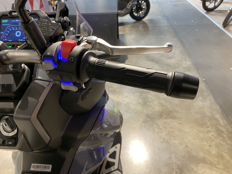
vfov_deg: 53.1
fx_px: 174
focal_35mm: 26
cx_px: 116
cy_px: 87
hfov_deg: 67.3
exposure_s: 1/50
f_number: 1.8
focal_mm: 4.25
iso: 200
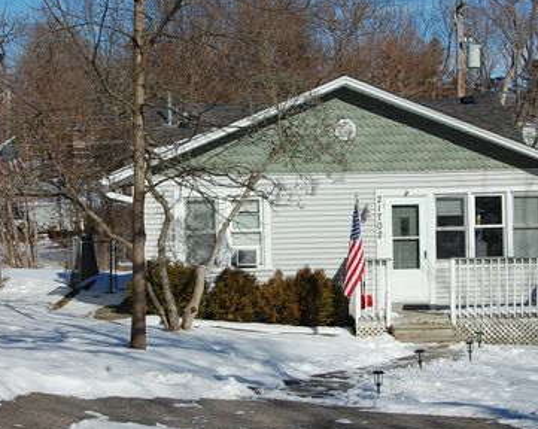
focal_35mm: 78
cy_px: 195
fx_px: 1241
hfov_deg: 24.5
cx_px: 291
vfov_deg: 19.6
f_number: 11
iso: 200
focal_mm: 40
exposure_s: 1/400
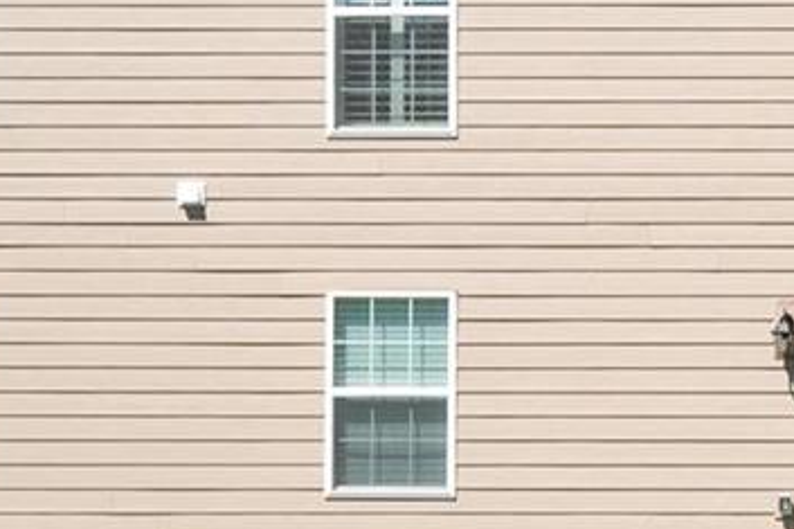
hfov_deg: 12.8
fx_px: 3395
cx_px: 1089
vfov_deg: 8.8
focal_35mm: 154
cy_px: -38
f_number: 8
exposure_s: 1/400
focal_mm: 17
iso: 400
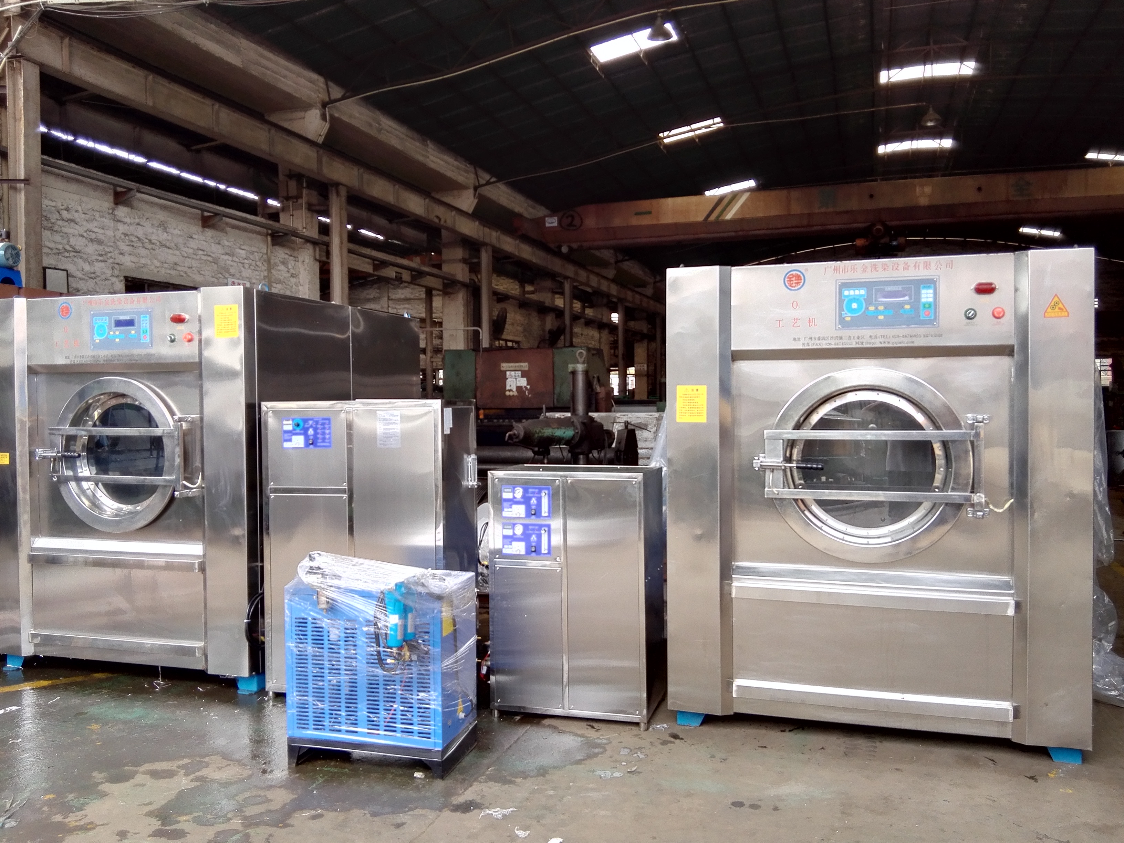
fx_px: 942
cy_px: 422
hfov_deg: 61.7
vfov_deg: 48.2
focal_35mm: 29
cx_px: 562
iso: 100
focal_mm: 3.8
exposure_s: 1/272
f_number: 2
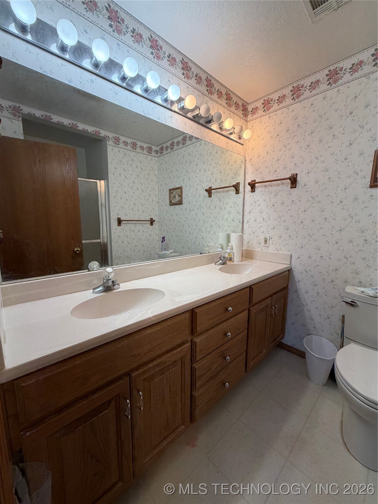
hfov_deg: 85.7
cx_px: 189
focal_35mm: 14
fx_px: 204
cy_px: 252
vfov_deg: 102.1
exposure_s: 1/120
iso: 125
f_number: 2.2
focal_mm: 2.22
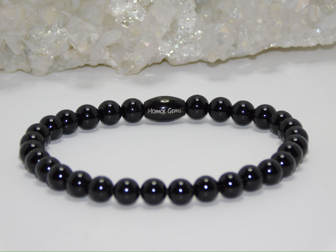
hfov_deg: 8.5
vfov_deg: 6.4
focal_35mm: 232
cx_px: 168
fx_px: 2252
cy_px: 126
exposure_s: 1/60
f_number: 5.6
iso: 200
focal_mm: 41.3
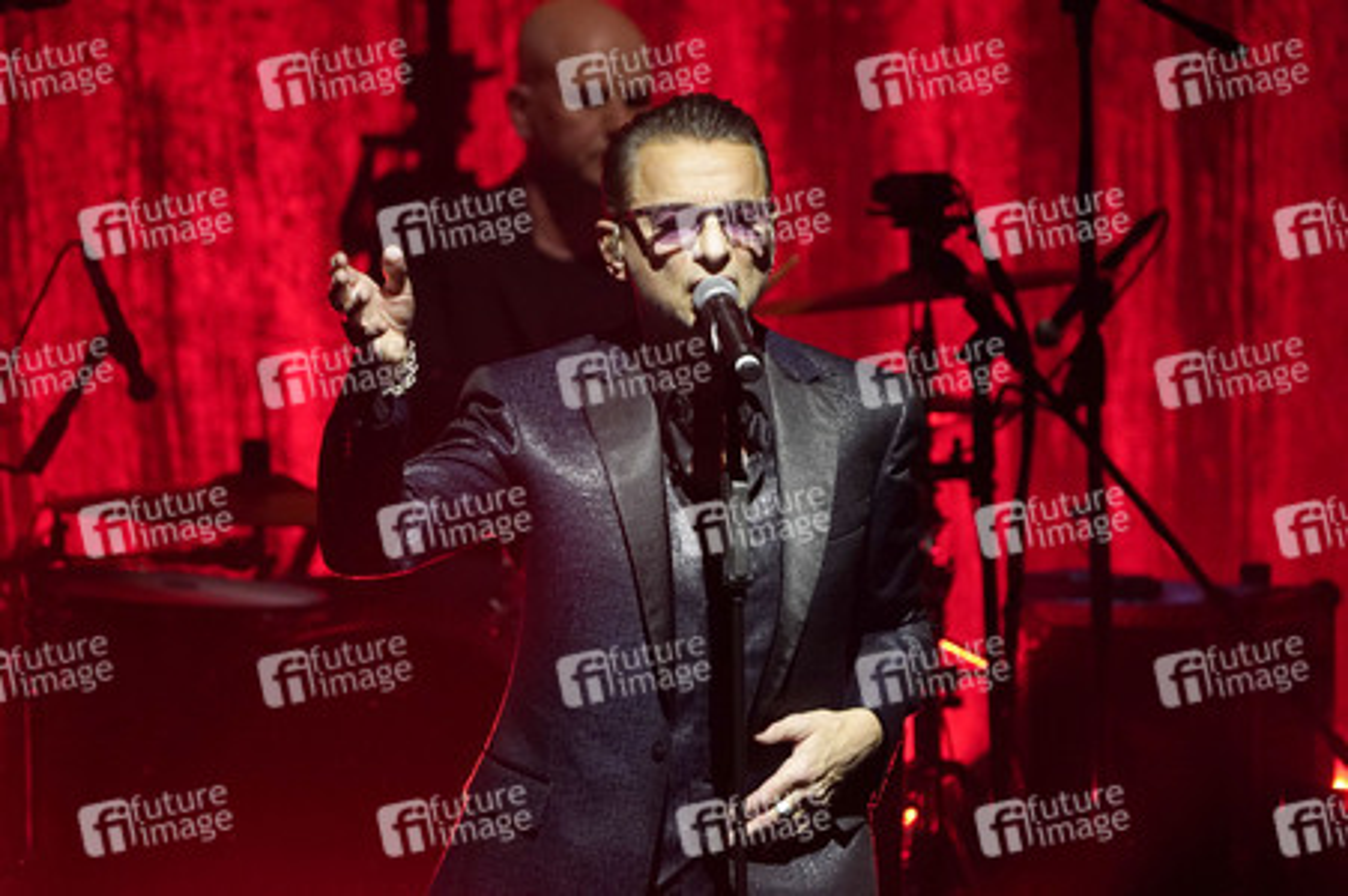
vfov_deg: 2.4
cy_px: 448
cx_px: 674
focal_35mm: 565
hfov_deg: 3.7
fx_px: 21140
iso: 4000
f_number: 6.3
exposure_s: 1/320
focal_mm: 565
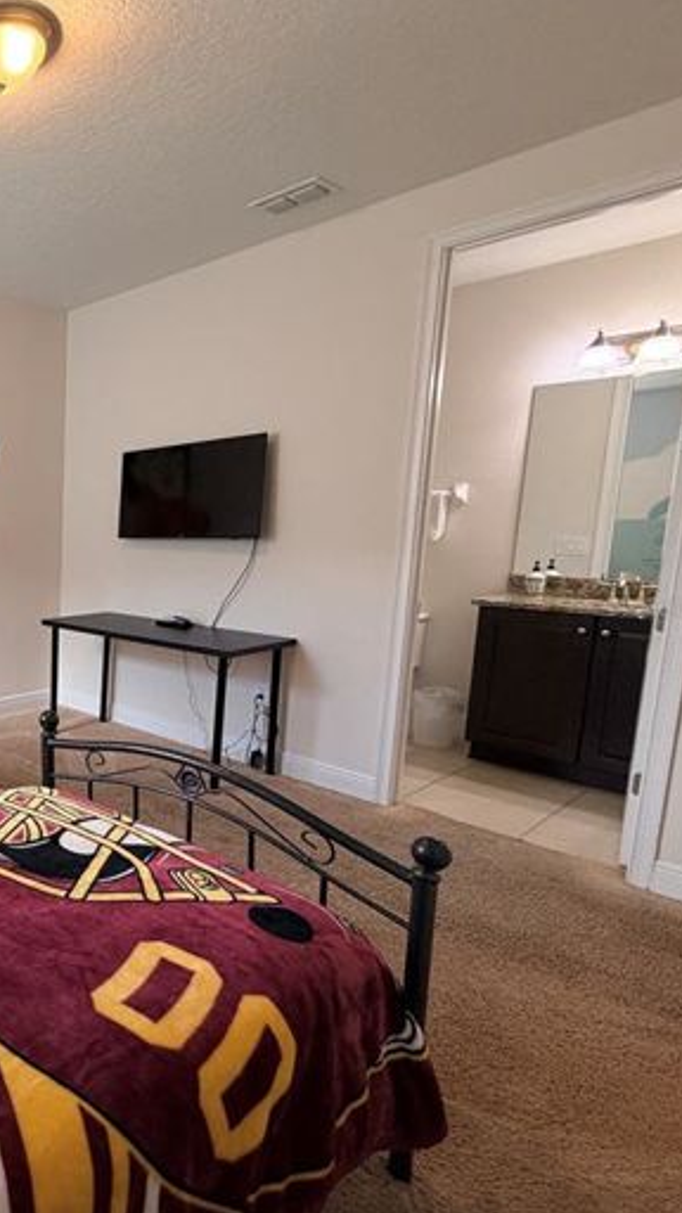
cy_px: 606
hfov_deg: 41.0
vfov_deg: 83.8
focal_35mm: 21
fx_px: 675
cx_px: -96
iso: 200
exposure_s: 1/120
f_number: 2.2
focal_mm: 2.22
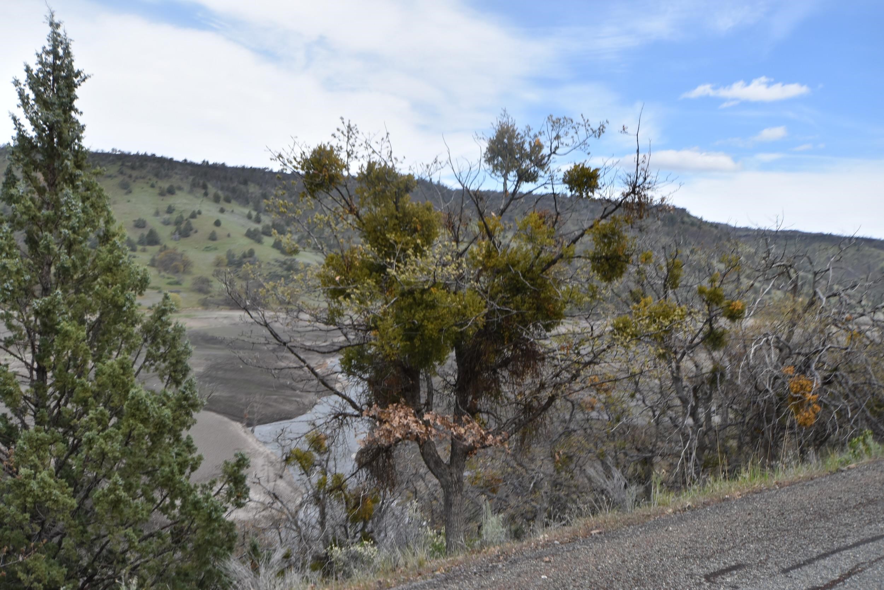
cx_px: 442
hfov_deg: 53.1
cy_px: 295
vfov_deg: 36.9
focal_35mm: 36
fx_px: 884
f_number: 8
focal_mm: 24
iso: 180
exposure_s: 1/250
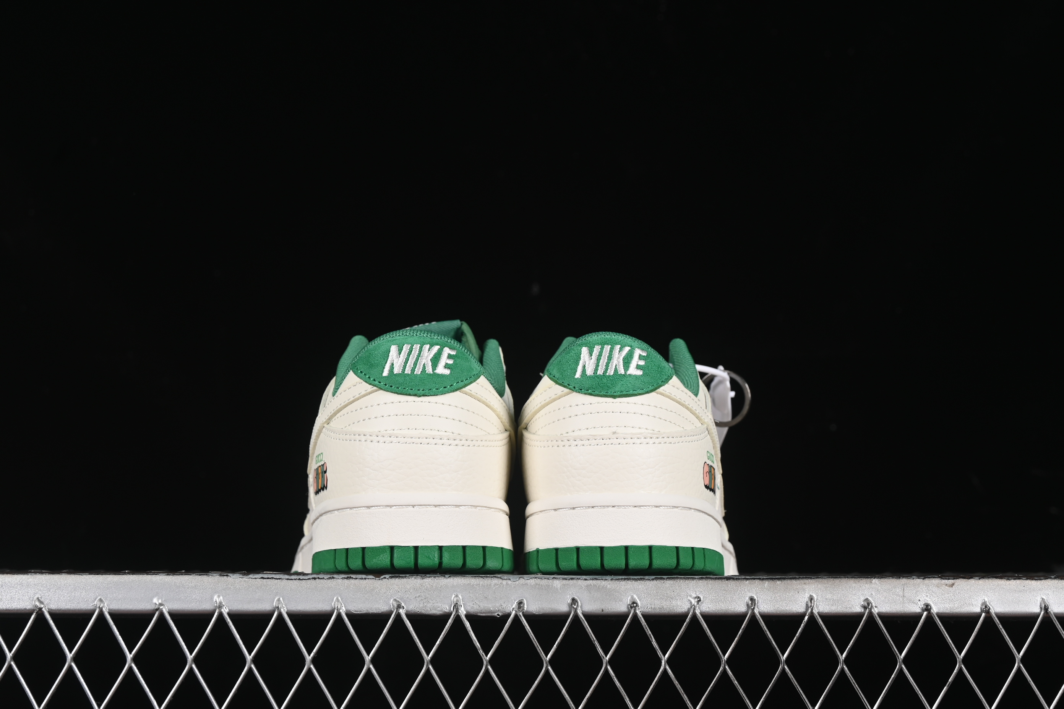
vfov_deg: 18.2
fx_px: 2216
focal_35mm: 75
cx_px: 532
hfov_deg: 27.0
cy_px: 354
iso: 160
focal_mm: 50
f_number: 8
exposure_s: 1/80
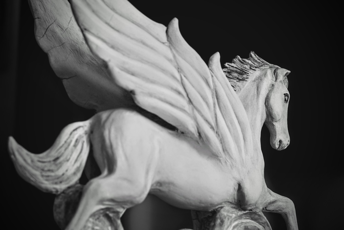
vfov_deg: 18.2
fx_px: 717
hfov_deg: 27.0
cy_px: 115
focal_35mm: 75
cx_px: 172
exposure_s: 1/125
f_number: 7.1
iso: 400
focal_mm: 50
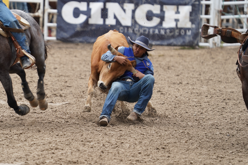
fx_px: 3313
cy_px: 82
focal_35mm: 481
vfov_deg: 2.9
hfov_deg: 4.3
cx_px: 124
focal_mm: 481
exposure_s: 1/500
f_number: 6.3
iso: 640
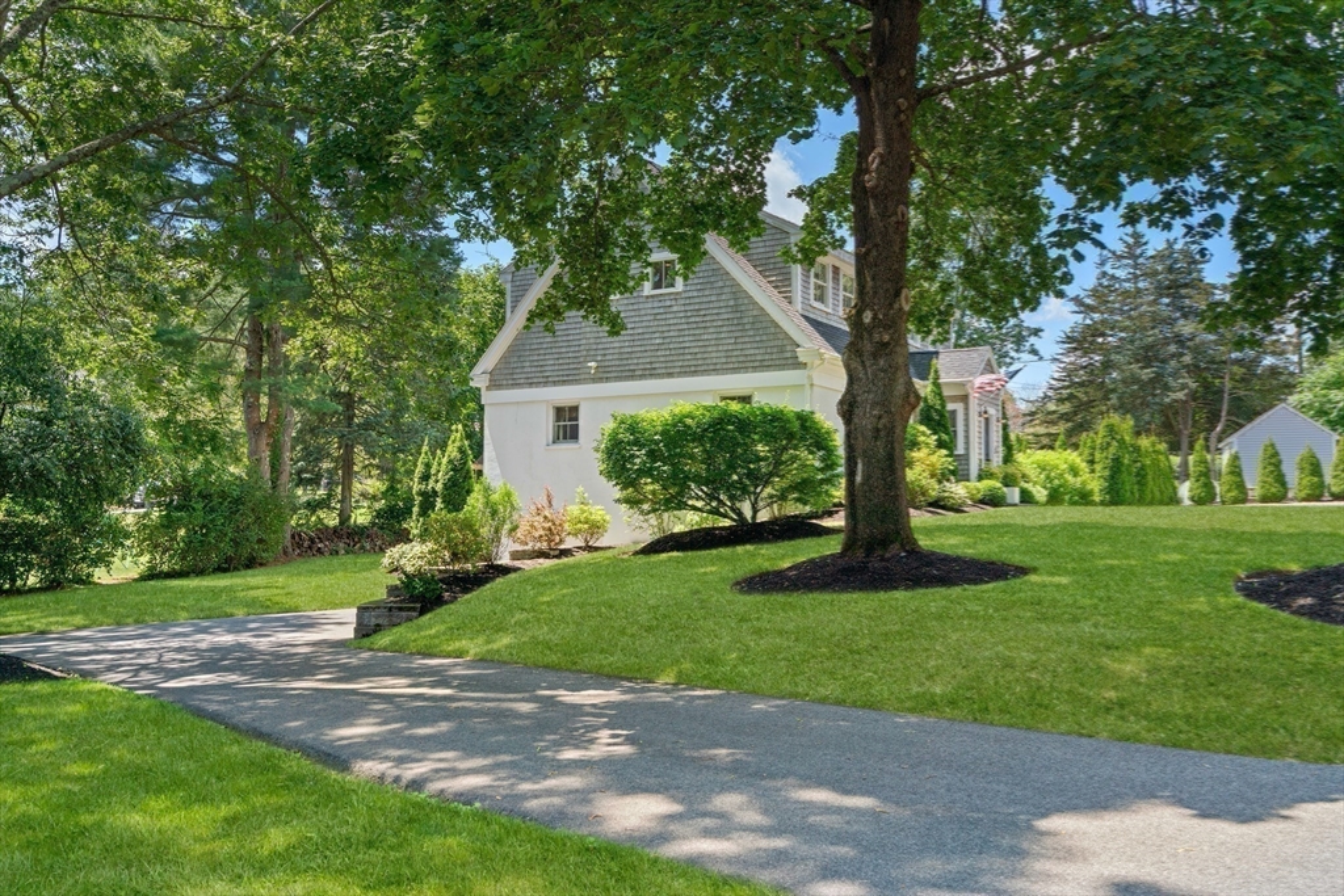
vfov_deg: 45.0
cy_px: 448
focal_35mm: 29
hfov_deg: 63.7
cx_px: 672
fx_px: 1083
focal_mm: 29
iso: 320
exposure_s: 1/400
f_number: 7.1
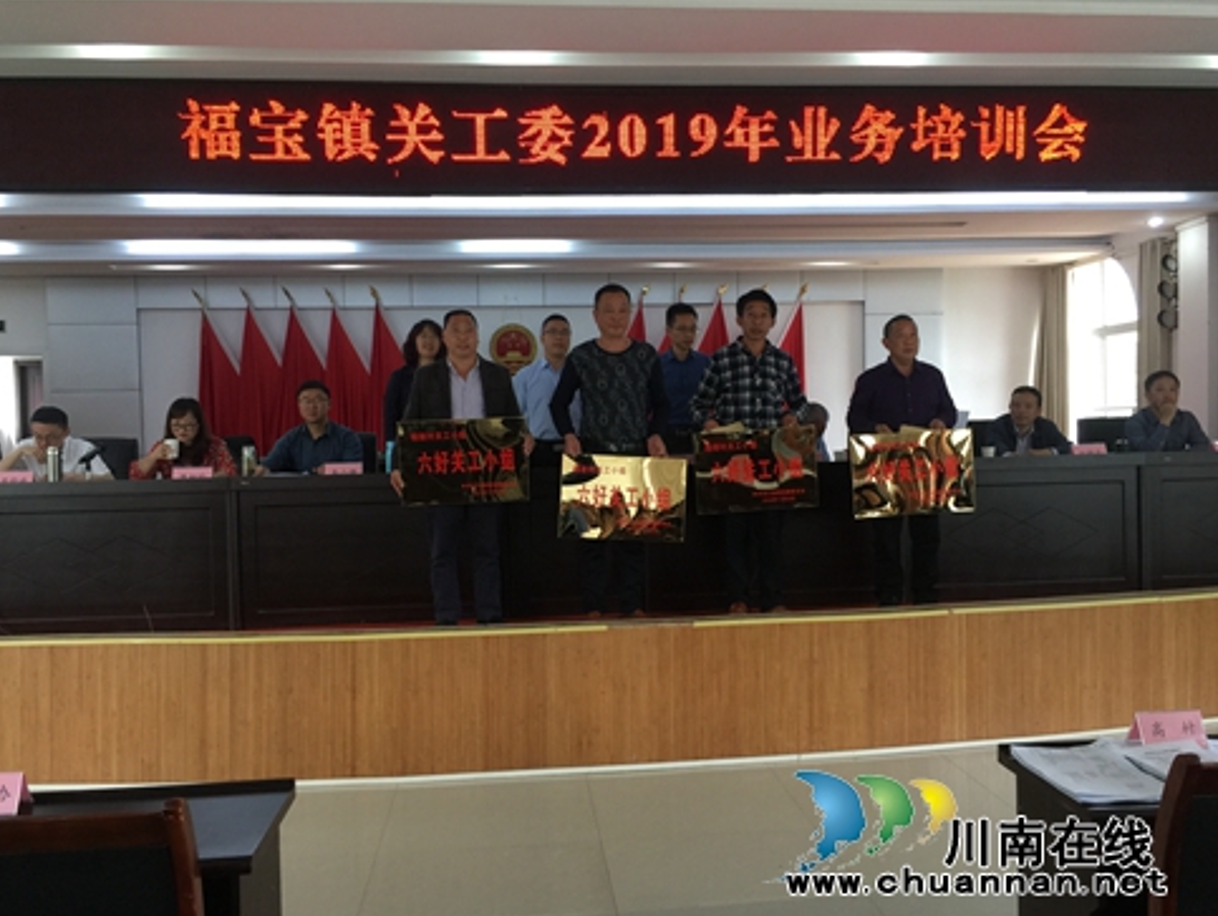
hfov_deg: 59.9
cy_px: 466
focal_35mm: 30
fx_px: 1056
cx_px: 613
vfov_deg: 46.8
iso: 50
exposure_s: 1/33
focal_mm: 4.15
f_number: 2.2
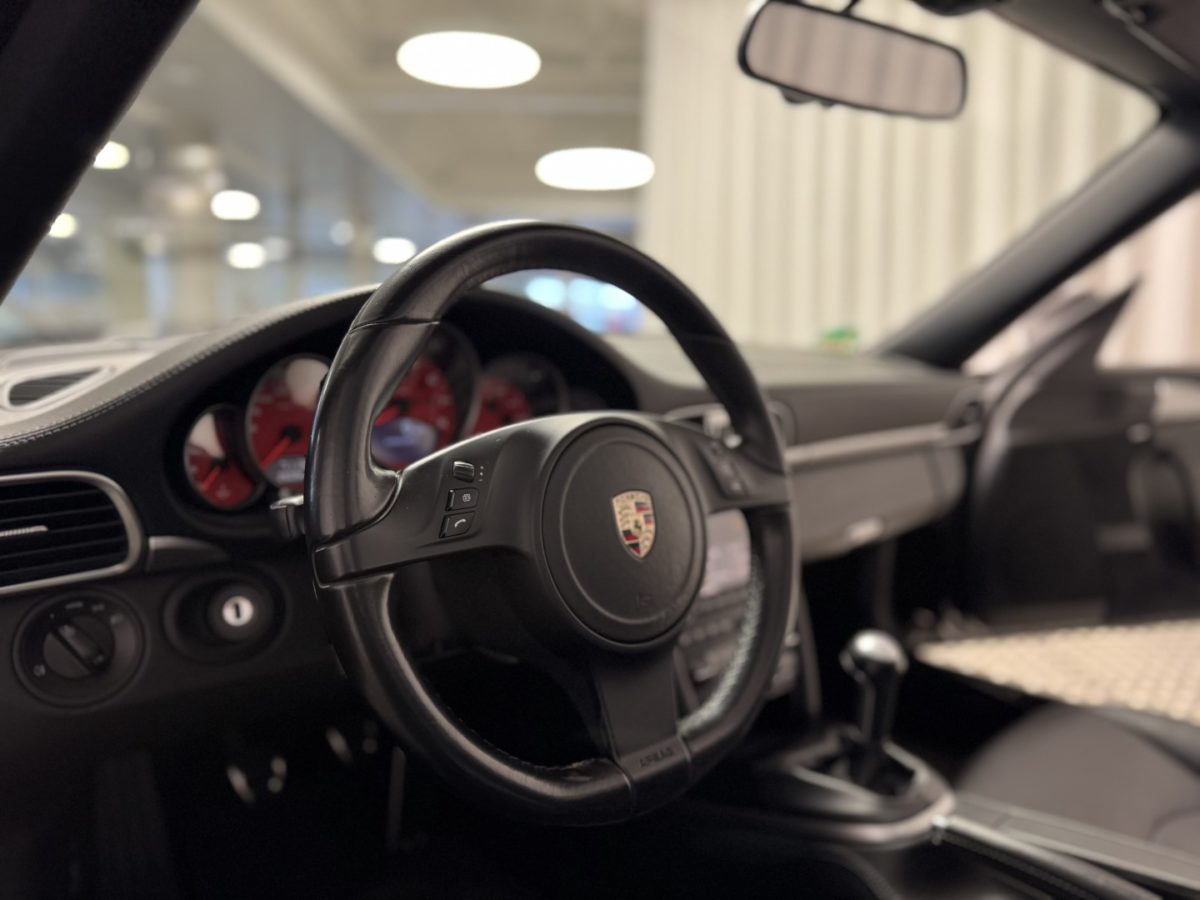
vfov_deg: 56.8
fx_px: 832
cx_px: 600
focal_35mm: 24
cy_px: 450
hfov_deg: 71.6
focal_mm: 6.76
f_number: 1.78
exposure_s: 1/50
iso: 200
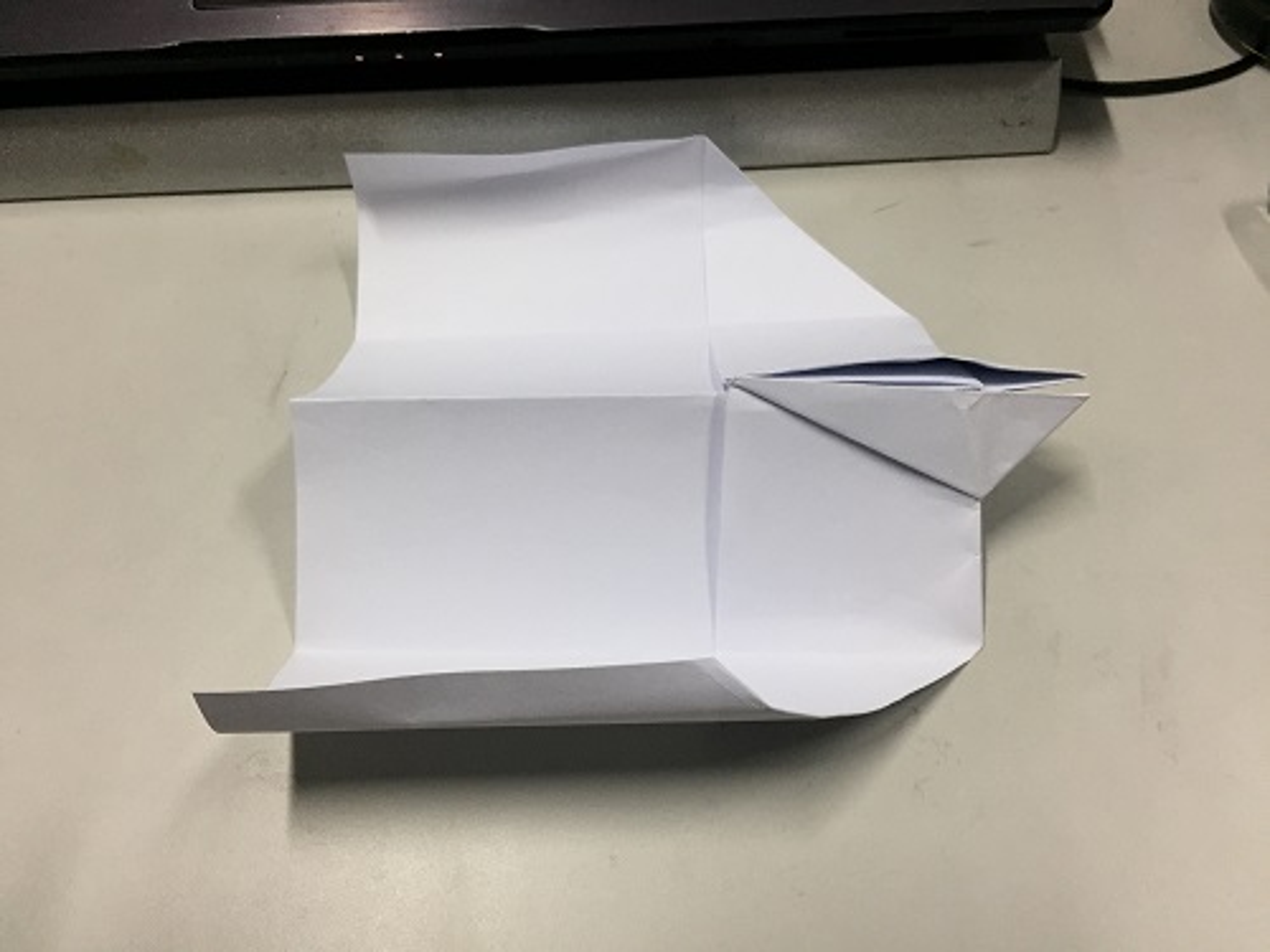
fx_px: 1064
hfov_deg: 61.7
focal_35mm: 29
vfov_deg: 48.2
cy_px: 476
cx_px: 635
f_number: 2.2
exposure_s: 1/33
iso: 125
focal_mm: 4.15
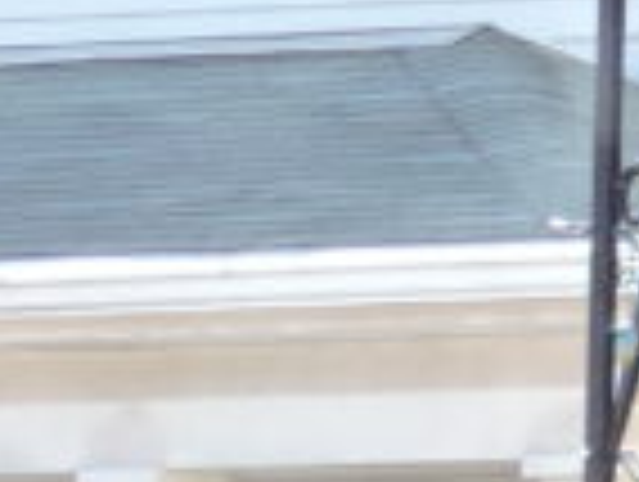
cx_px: 1526
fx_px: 12149
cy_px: 831
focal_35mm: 657
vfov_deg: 2.3
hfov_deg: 3.0
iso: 100
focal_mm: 15.2
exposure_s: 1/100
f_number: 4
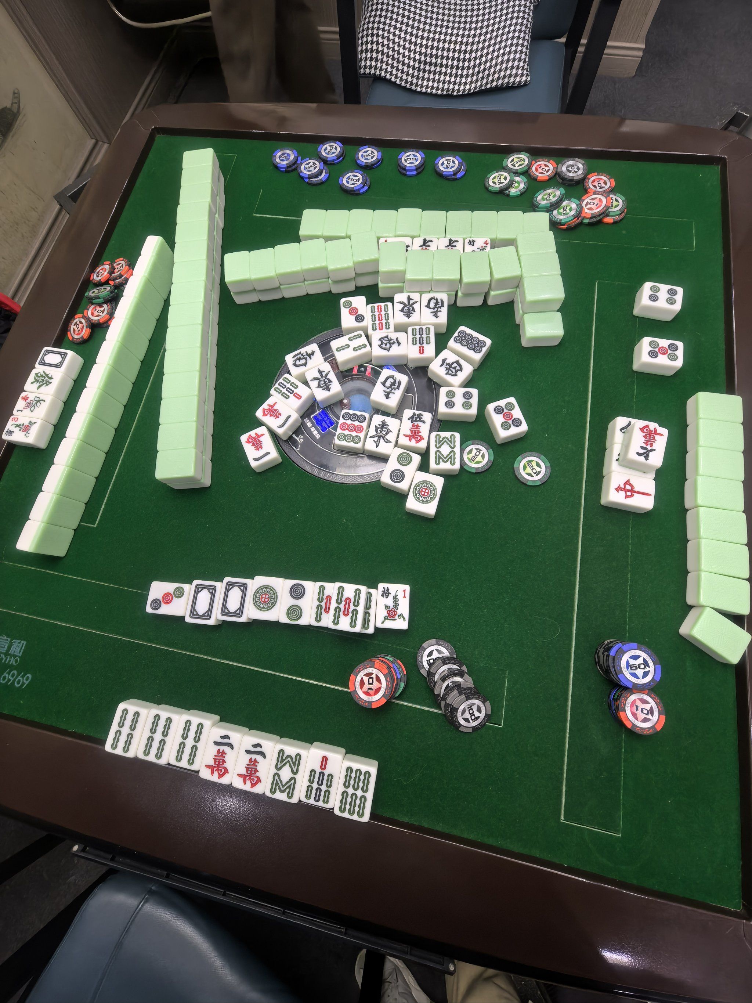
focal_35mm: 13
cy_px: 502
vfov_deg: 106.2
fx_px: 377
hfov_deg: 89.9
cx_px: 376
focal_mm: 1.95
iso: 200
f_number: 2.2
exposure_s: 1/50
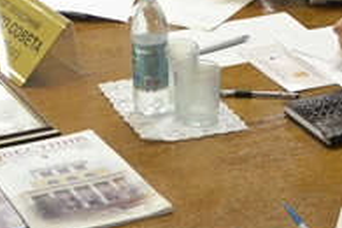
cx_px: 74
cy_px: -148
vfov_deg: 10.2
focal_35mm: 129
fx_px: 1226
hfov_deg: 15.8
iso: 400
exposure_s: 1/15
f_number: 3.8
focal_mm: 21
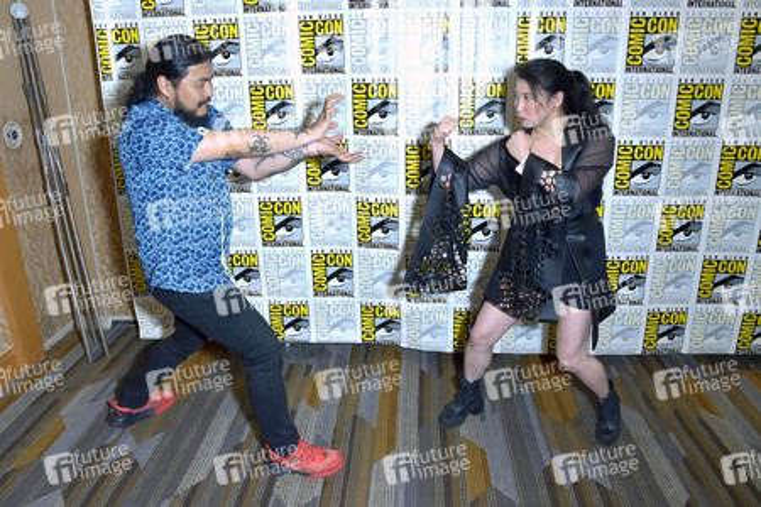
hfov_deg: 73.7
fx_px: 507
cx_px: 380
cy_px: 254
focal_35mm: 24
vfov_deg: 53.1
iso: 800
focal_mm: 24
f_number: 6.3
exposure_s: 1/250
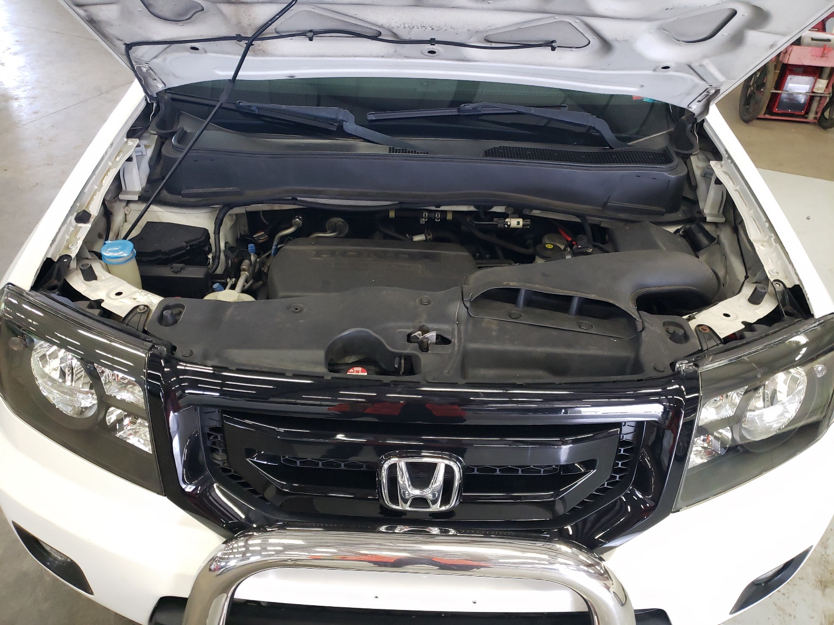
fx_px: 626
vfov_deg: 53.1
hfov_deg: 67.3
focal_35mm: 26
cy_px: 312
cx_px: 417
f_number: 1.5
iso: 260
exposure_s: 1/60.2
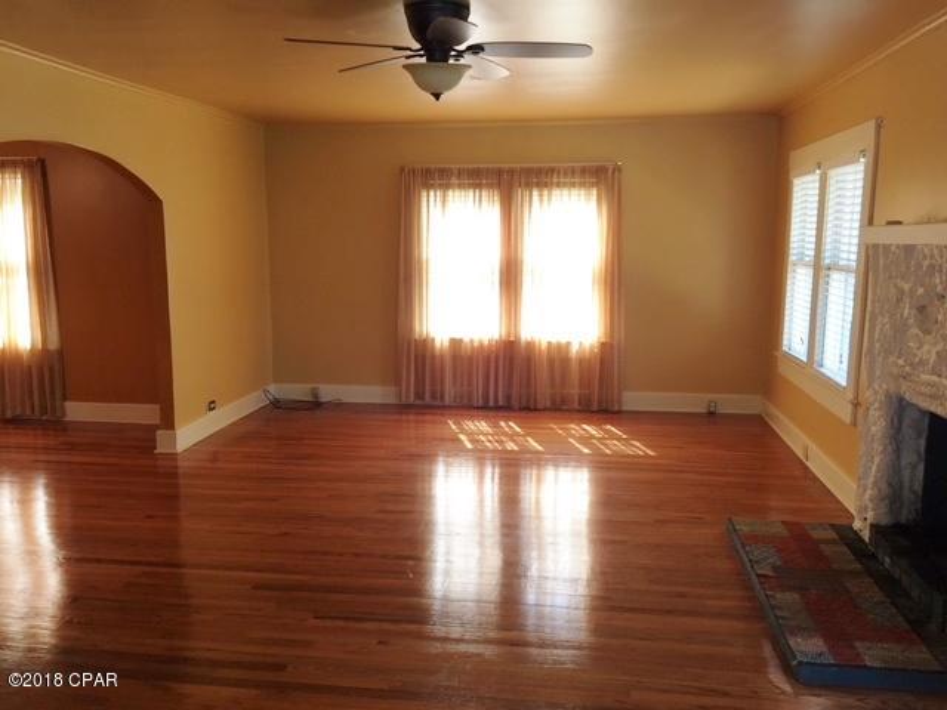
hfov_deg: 61.7
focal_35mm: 29
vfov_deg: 48.2
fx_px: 793
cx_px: 474
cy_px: 355
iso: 25
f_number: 2.2
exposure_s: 1/30
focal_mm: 4.15
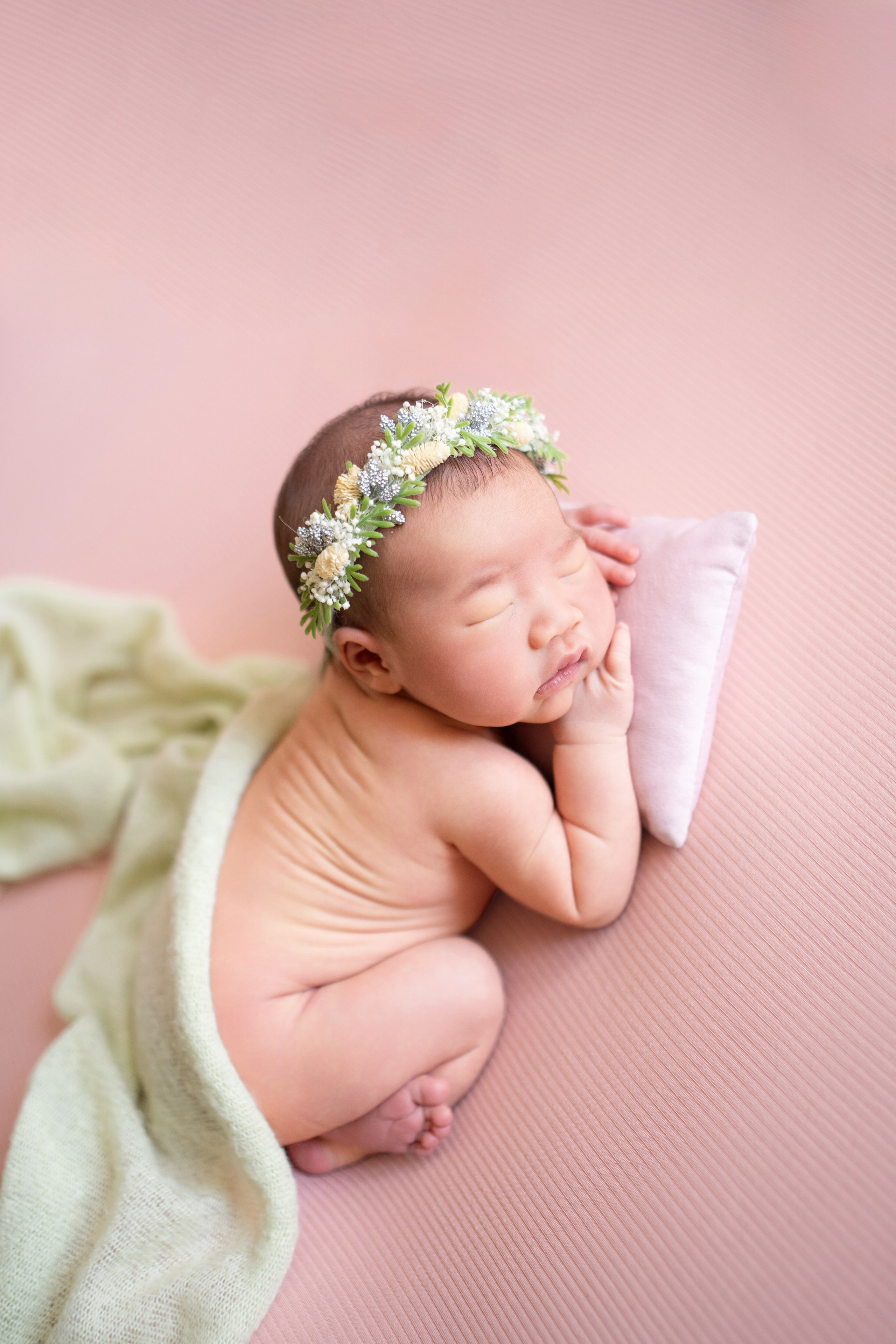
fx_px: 1307
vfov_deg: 54.4
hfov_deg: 37.9
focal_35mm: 35
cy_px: 672
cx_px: 448
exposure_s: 1/200
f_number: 1.6
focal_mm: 35
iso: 200
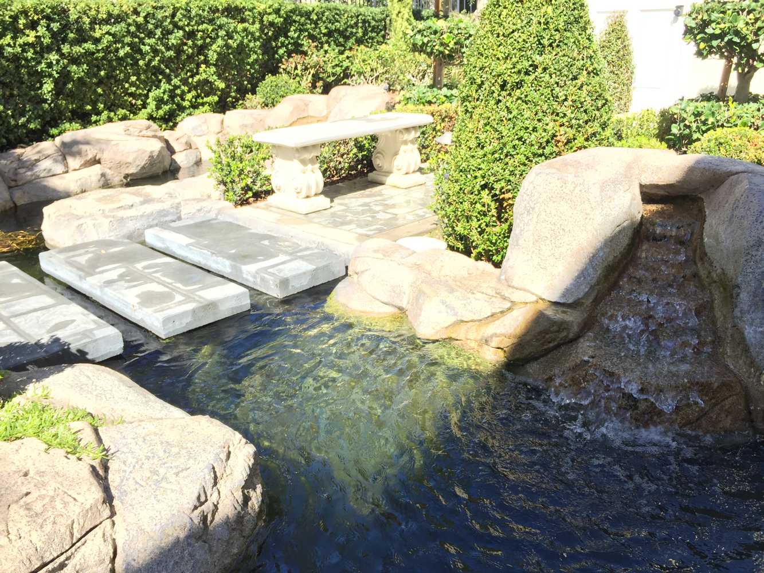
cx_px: 382
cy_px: 286
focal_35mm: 29
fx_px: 640
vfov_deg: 48.2
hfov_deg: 61.7
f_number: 2.2
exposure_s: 1/425
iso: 32
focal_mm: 4.15
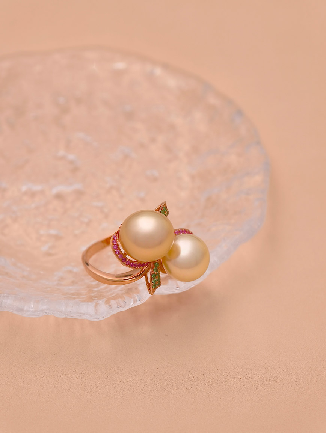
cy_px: 216
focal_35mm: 98
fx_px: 1228
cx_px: 163
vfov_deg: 20.0
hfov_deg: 15.1
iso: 125
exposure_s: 1/200
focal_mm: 22.48
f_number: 2.67
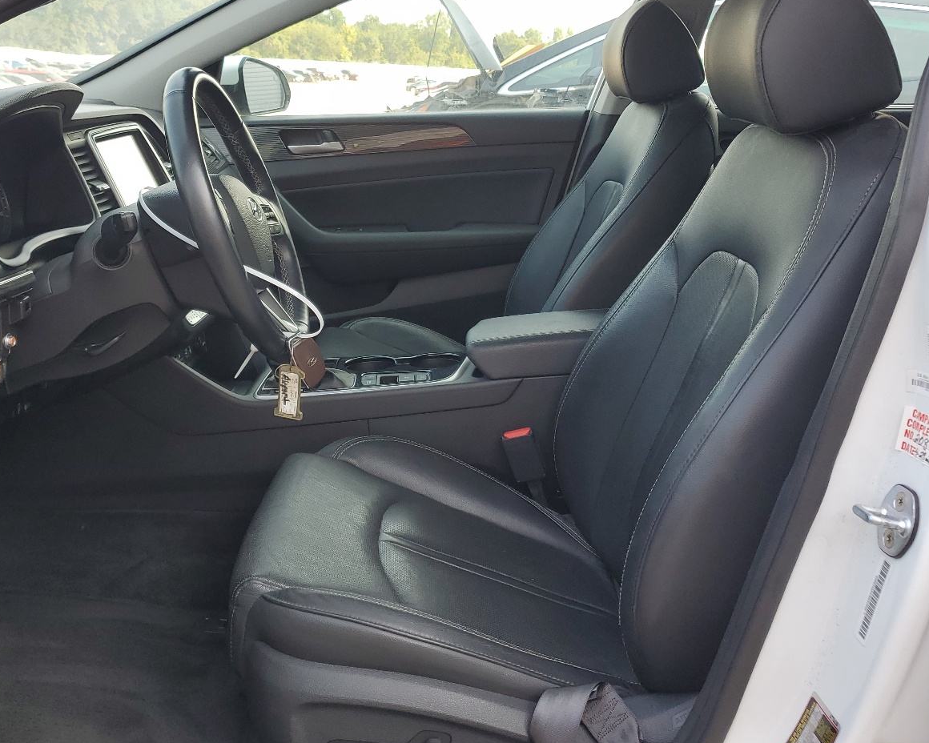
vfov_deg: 42.2
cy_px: 334
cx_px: 360
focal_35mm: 35
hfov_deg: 51.1
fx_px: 962
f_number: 1.5
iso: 50
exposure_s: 1/270
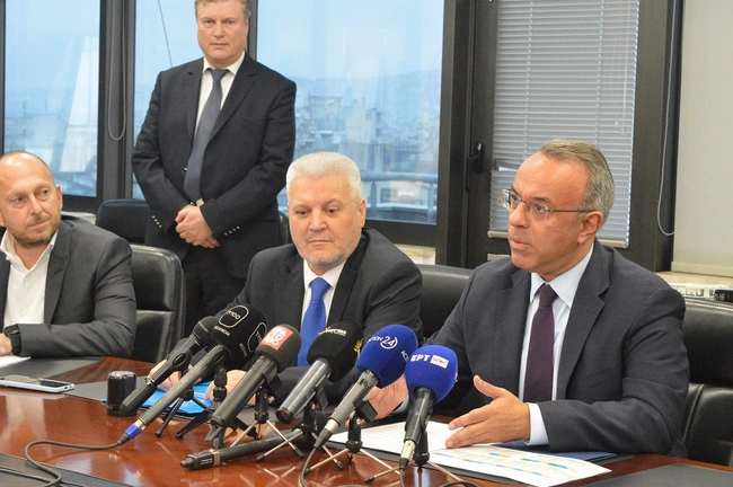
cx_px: 366
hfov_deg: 24.6
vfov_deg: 16.5
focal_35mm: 82
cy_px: 244
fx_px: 1678
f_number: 9
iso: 6400
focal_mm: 55
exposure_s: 1/100
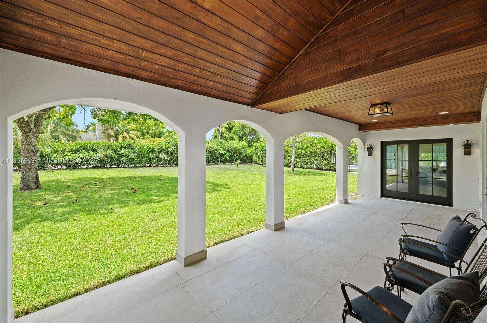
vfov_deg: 81.1
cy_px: 162
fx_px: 189
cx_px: 244
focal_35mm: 14
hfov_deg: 104.3
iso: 200
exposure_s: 1/160
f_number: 8
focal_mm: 14
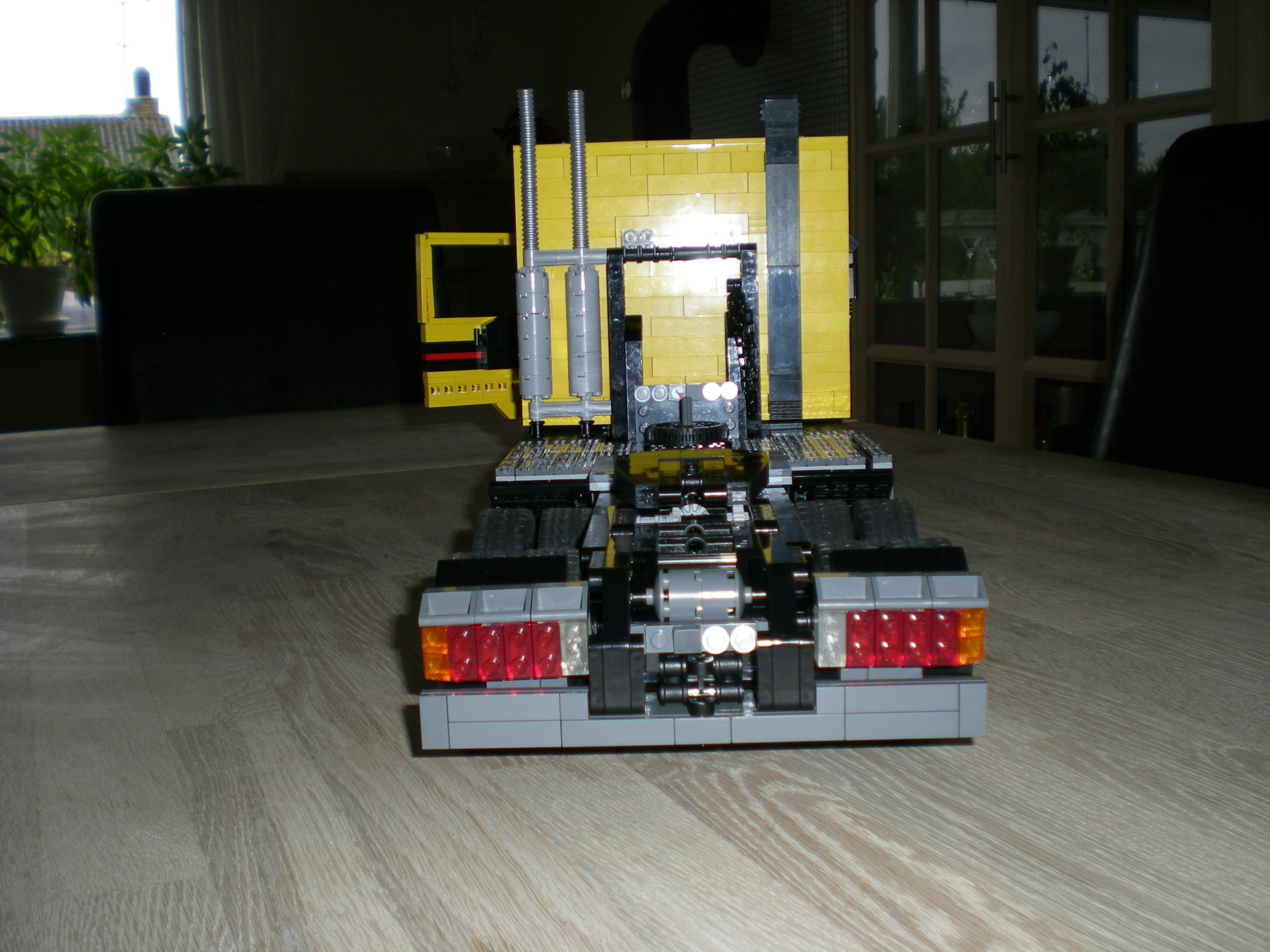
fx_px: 1394
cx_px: 635
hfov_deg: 49.0
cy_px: 476
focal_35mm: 38
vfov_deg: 37.7
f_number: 3.1
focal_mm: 6.3
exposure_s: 1/60
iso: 50
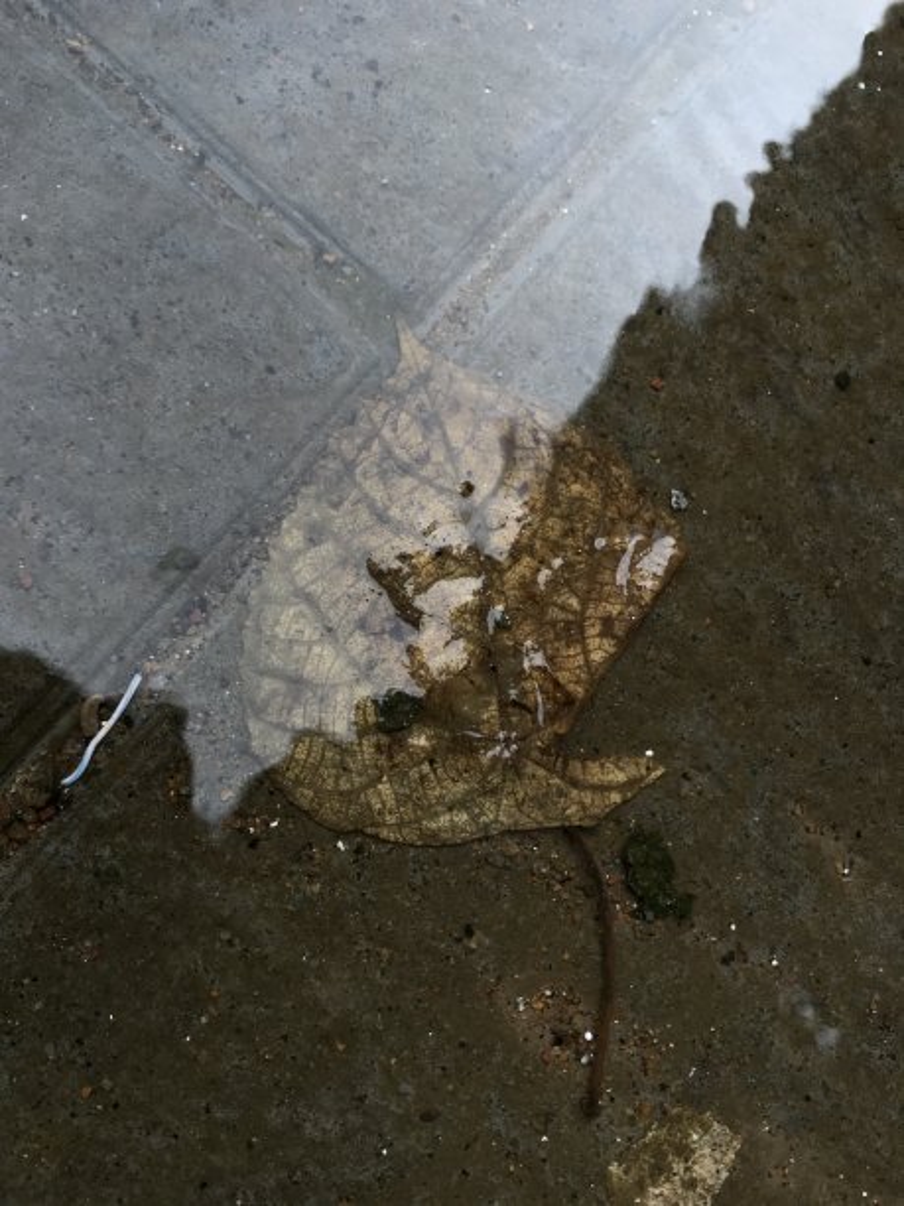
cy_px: 603
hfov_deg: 49.7
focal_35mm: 28
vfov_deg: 63.4
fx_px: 975
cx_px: 452
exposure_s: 1/105
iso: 20
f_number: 1.8
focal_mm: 3.99
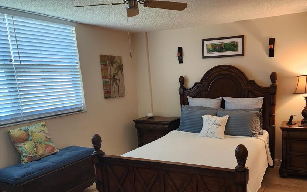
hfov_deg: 62.2
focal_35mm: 30
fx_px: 251
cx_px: 187
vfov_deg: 41.3
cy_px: 128
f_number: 1.8
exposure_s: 1/120
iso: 250
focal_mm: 6.4
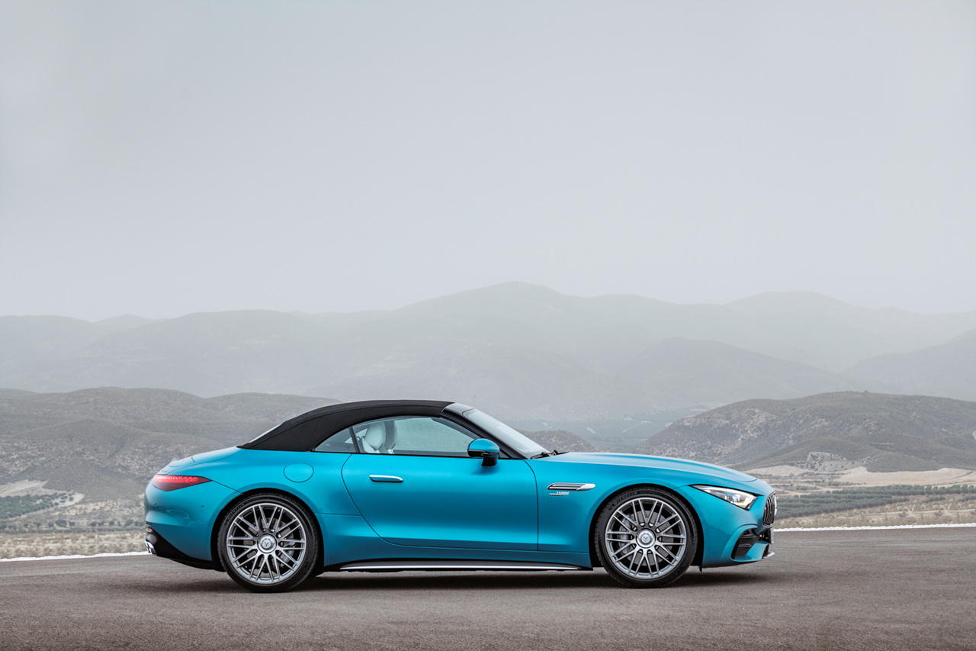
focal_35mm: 95
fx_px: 2575
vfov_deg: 14.4
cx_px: 488
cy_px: 326
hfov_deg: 21.5
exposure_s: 1/6
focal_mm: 95
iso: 200
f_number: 5.6
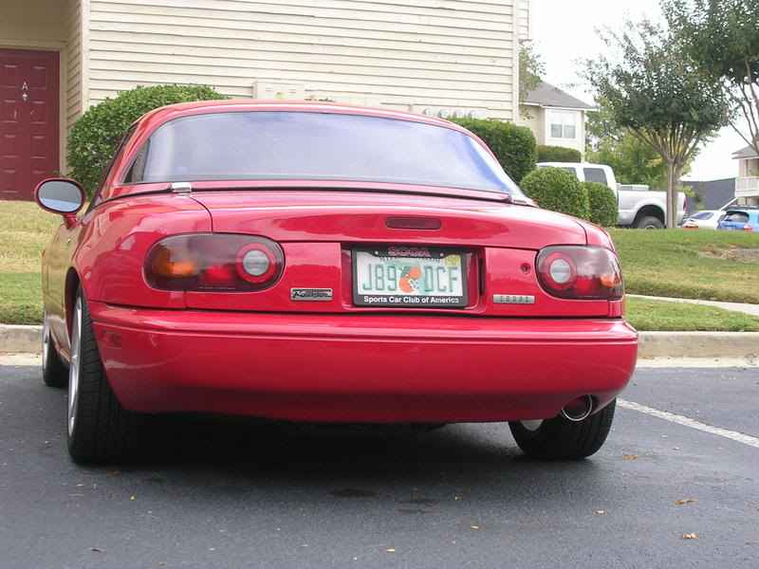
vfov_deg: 20.4
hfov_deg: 27.0
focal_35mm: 72
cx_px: 380
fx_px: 1579
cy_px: 284
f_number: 3.7
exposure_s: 1/183
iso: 50
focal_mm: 10.9
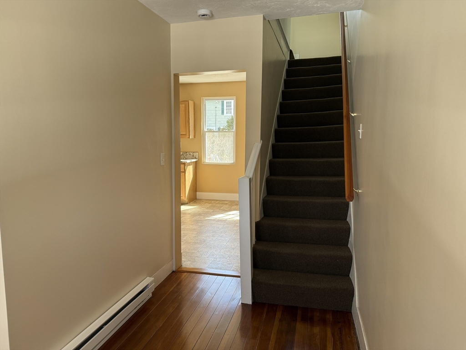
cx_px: 233
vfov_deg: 56.8
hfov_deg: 71.6
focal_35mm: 24
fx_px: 323
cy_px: 175
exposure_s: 1/136
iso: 100
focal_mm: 6.76
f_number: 1.78
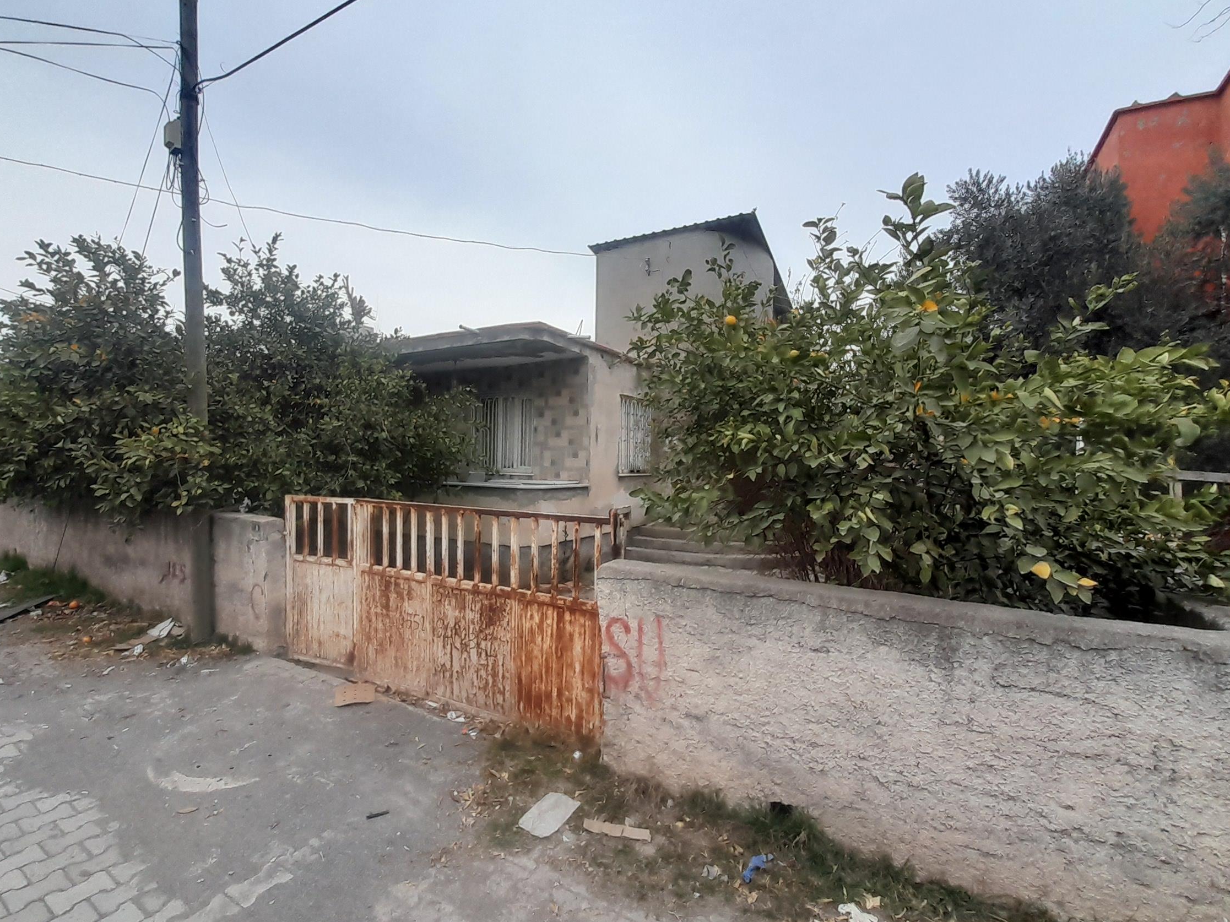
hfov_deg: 97.9
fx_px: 533
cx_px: 554
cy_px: 486
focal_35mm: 15
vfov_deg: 81.7
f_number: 2.2
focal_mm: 1.13
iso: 40
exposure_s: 1/258
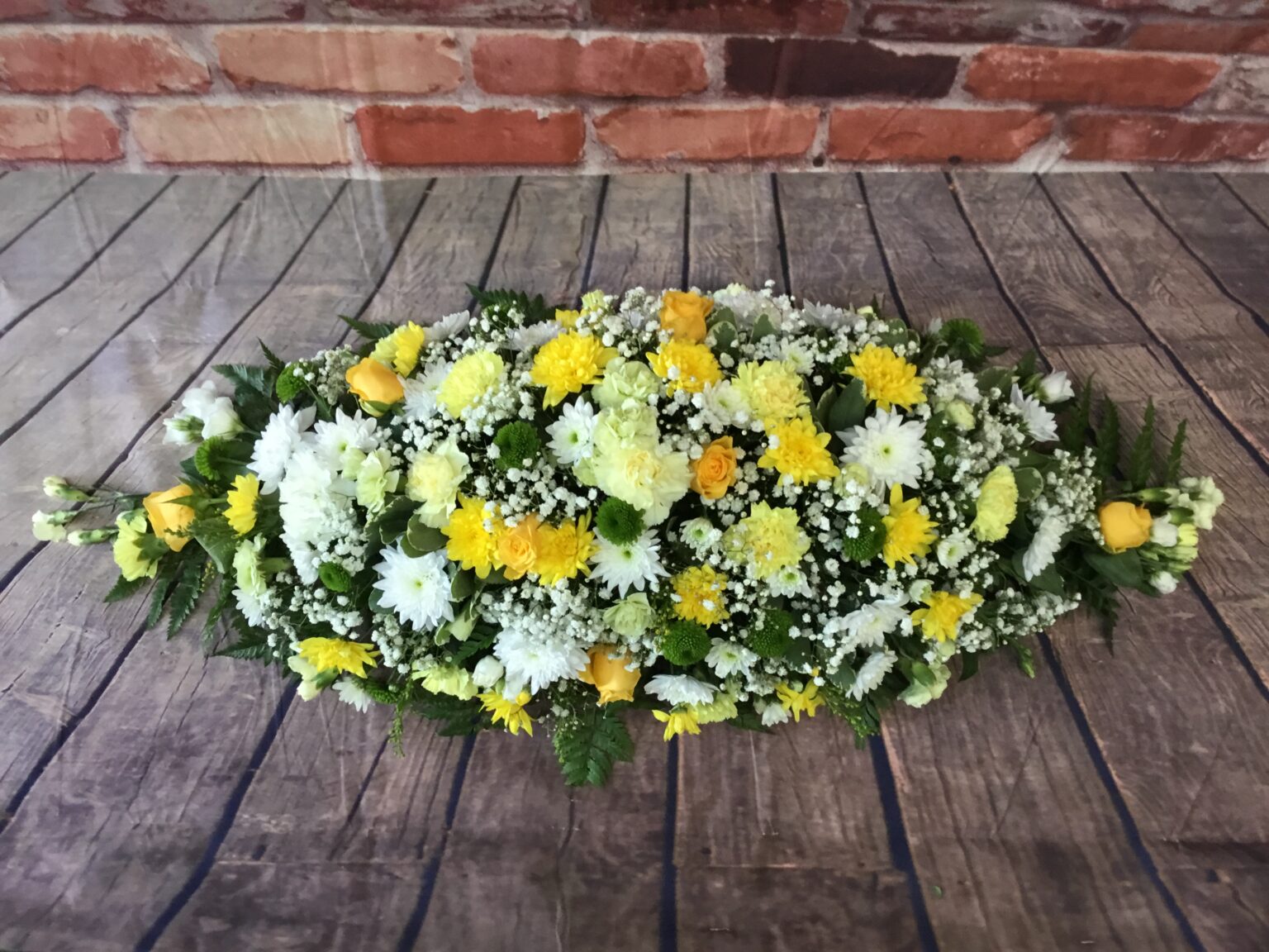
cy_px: 476
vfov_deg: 45.4
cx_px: 634
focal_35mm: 31
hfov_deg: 58.4
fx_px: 1136
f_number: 2.4
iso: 125
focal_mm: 3.3
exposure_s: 1/33
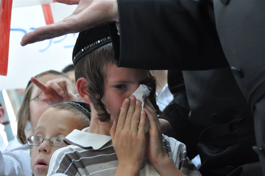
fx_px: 662
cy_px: 88
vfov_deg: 15.1
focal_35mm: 90
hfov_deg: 22.6
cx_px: 132
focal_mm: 60
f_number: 5.6
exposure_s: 1/125
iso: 280
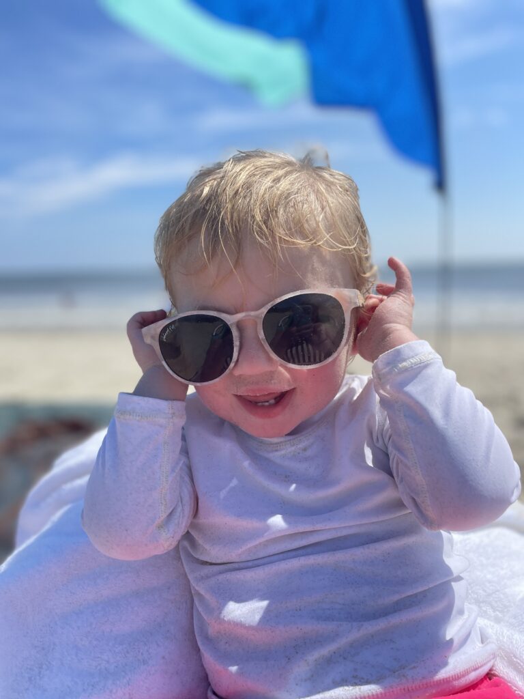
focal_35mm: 26
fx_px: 525
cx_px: 262
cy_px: 350
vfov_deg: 67.3
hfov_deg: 53.1
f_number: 1.6
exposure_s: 1/3731
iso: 50
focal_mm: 4.2
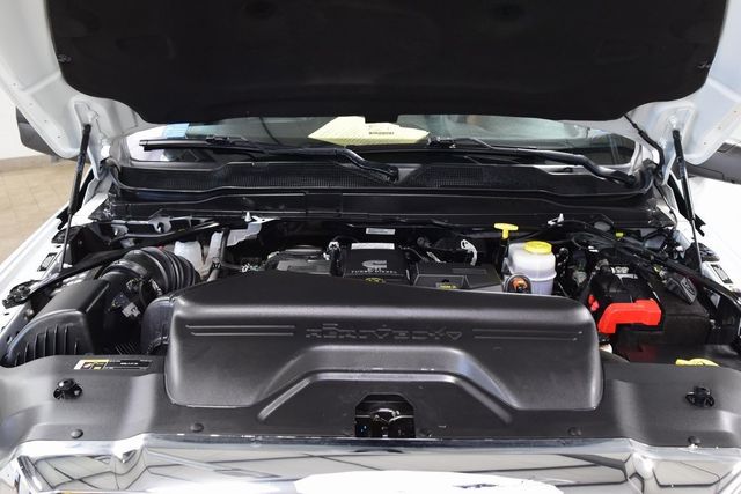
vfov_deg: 36.9
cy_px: 247
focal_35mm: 36
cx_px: 370
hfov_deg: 53.1
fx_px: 741
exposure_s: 1/15
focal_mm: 24
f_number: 6.3
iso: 1100
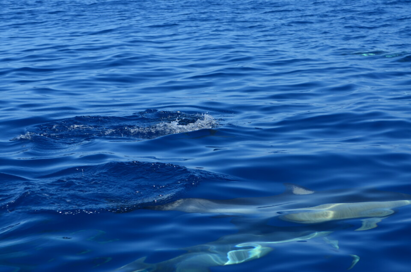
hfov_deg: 24.7
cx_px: 206
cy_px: 136
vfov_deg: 16.5
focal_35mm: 82
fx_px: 940
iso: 100
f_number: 8
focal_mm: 55
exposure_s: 1/250
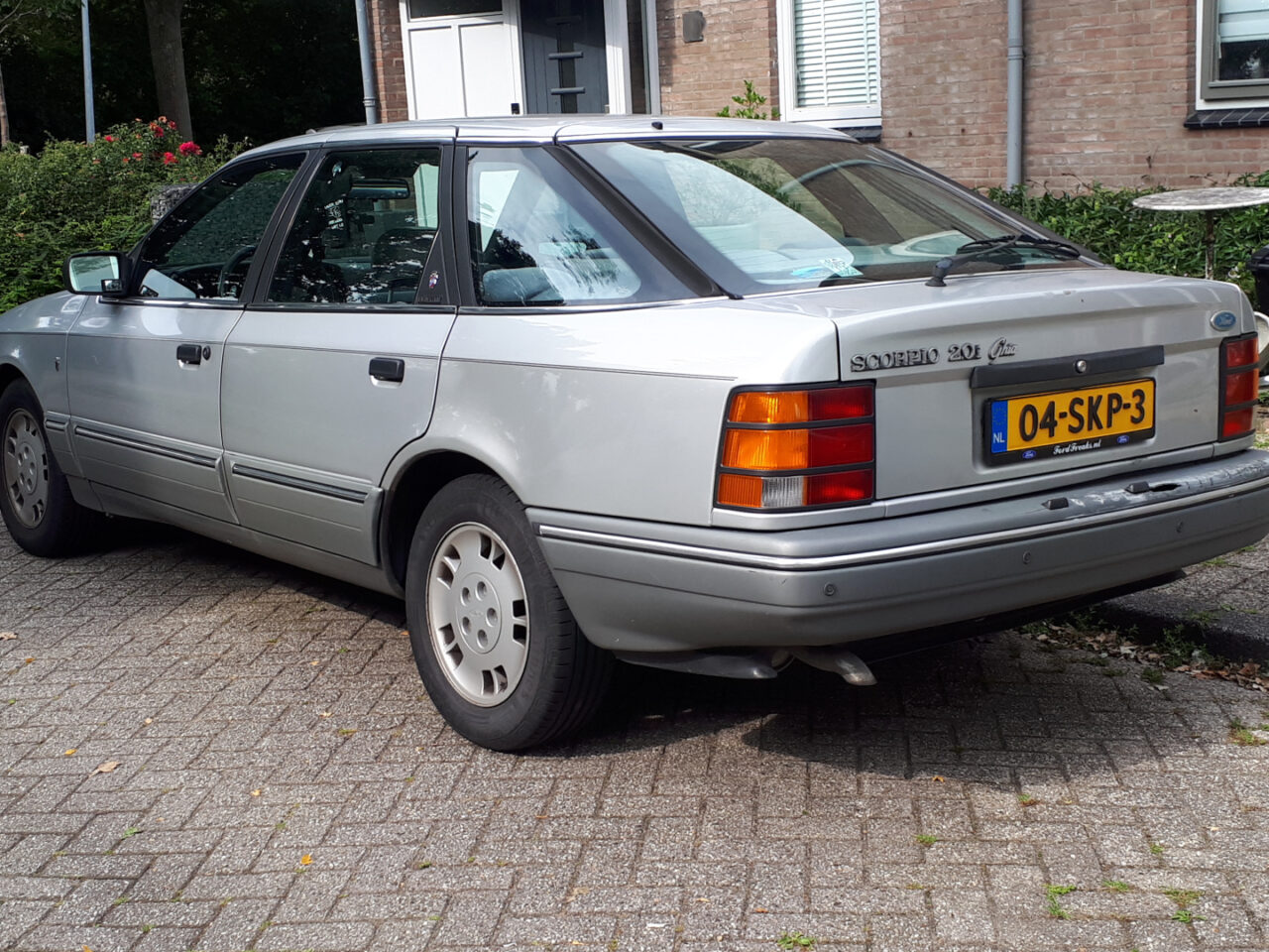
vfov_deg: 51.4
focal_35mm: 27
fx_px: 990
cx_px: 634
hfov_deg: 65.3
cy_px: 476
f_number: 1.9
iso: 40
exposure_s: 1/513
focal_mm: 3.6
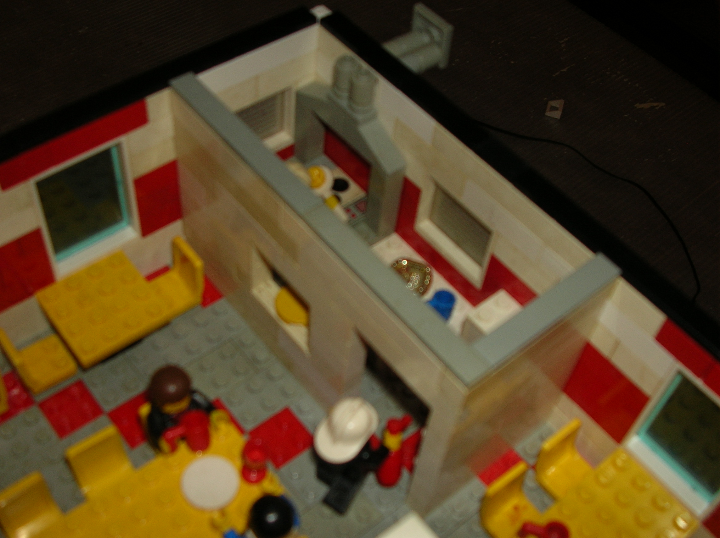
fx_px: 873
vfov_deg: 34.3
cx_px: 360
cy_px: 269
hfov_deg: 44.8
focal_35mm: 42
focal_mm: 7.1
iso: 50
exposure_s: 1/60.1
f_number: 3
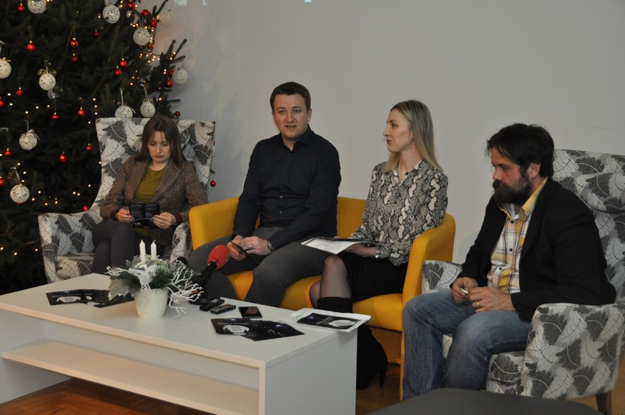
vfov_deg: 25.7
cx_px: 312
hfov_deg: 37.9
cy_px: 208
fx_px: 911
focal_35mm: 52
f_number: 4.2
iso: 800
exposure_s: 1/60
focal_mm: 35
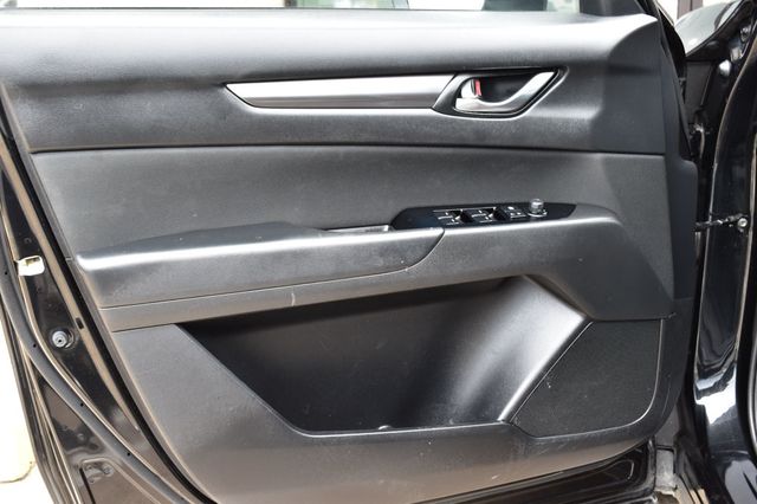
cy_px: 252
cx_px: 378
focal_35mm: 40
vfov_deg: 33.0
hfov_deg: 47.9
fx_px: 851
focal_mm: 27
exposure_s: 1/25
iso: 400
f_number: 7.1
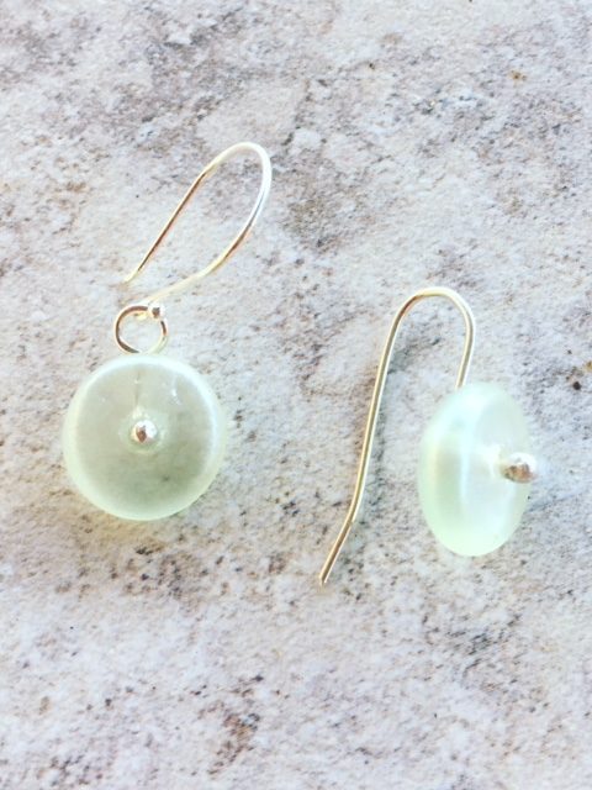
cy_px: 395
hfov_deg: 36.8
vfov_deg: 47.9
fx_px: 889
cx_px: 296
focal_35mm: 39
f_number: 2.2
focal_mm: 4.15
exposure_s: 1/50
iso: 40
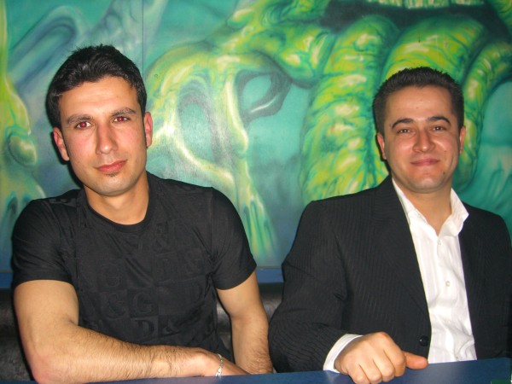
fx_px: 562
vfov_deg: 37.7
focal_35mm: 38
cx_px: 256
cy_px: 192
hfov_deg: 49.0
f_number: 2.8
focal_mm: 7.9
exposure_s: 1/60
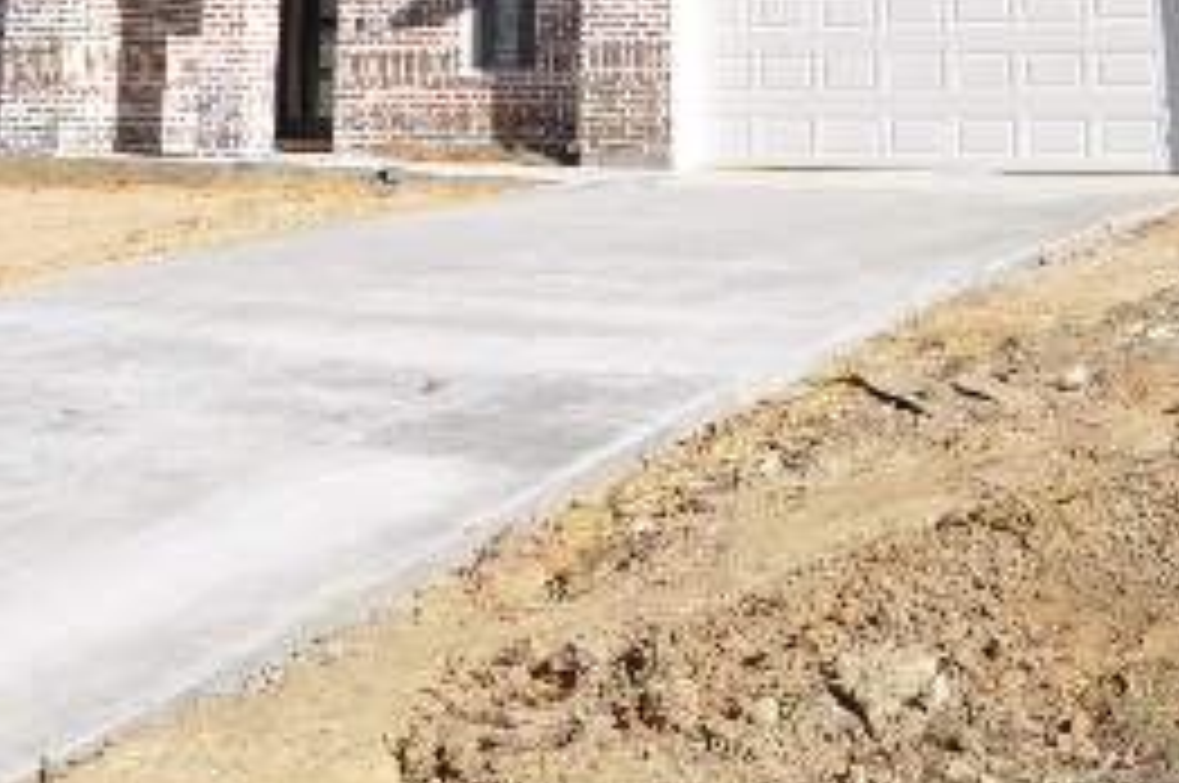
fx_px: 1947
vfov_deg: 20.1
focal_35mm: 60
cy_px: -340
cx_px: 644
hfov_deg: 33.7
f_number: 10
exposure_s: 1/400
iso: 200
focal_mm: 13
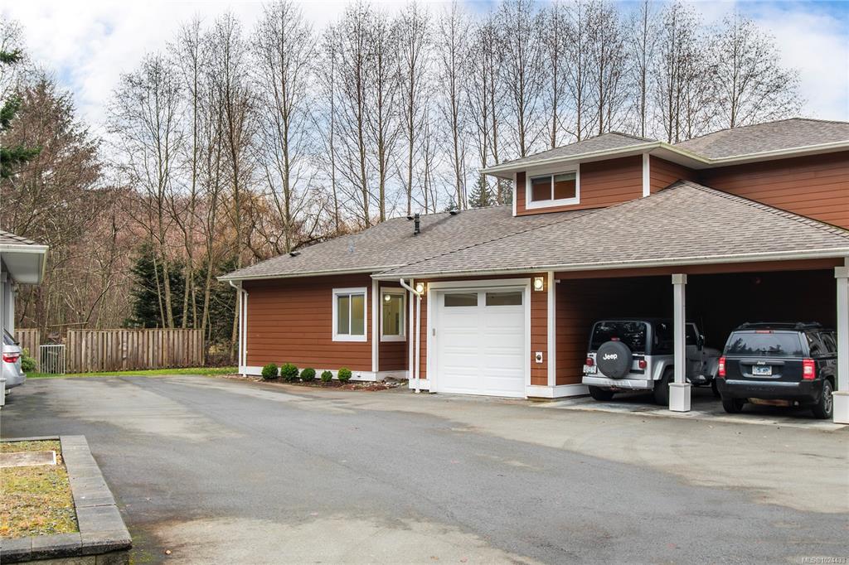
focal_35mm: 33
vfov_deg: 39.9
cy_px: 282
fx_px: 778
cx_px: 424
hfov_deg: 57.2
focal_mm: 22
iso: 320
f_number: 8
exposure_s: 1/50
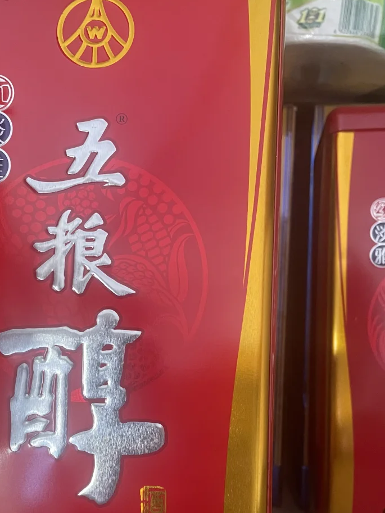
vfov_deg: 45.1
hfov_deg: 34.9
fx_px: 608
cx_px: 133
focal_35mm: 41
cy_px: 339
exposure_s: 1/60
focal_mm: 4.2
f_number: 1.6
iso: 320
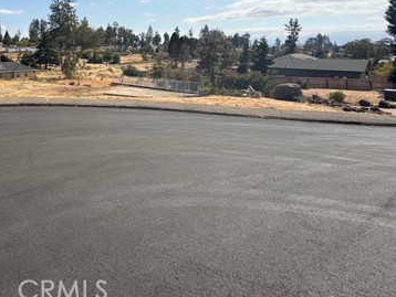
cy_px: 41
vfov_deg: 50.0
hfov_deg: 60.9
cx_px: 55
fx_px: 286
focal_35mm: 25
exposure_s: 1/3460
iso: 50
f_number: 2.2
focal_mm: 2.22
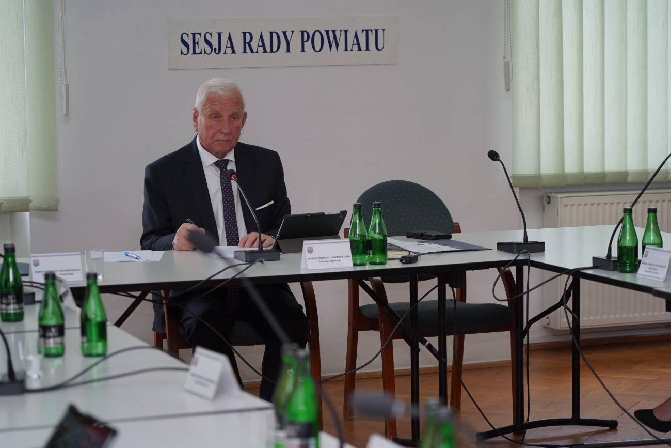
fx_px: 1957
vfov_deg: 13.0
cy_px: 224
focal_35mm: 105
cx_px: 336
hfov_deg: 19.5
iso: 200
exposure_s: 1/100
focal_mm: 105
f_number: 4
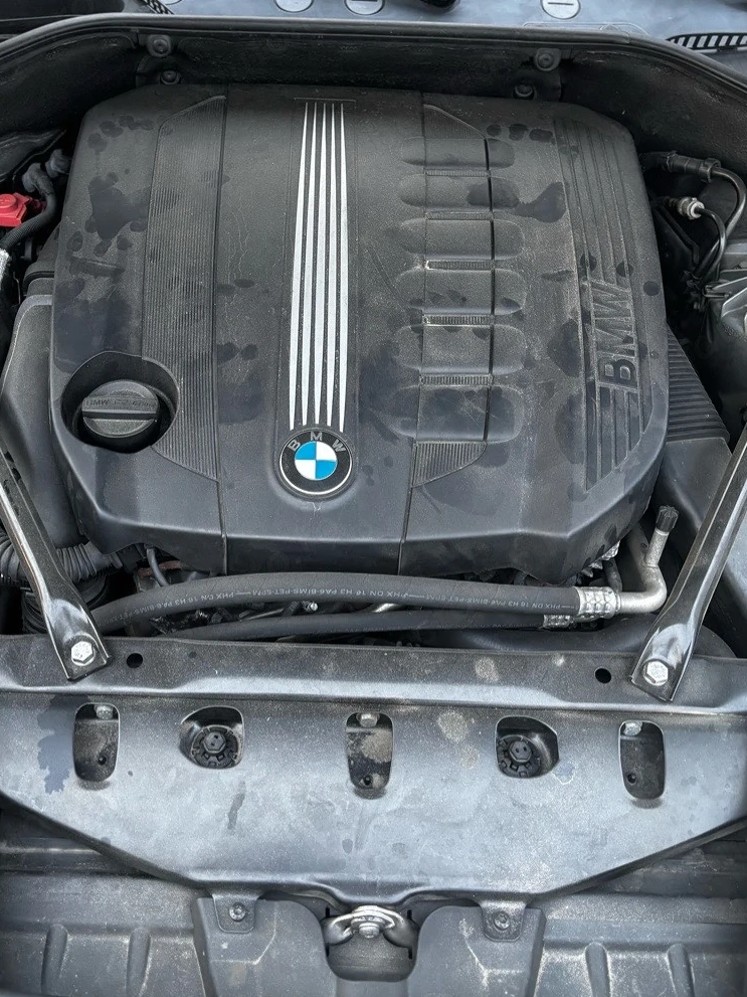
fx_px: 1007
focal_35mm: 35
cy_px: 377
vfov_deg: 52.1
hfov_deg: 40.6
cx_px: 313
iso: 250
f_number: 1.6
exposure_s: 1/60
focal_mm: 5.96
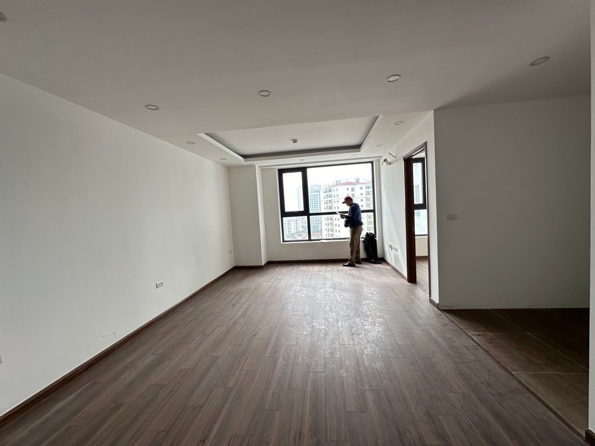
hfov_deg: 102.1
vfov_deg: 85.7
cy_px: 223
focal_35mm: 14
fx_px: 241
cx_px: 298
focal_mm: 2.22
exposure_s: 1/99
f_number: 2.2
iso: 50
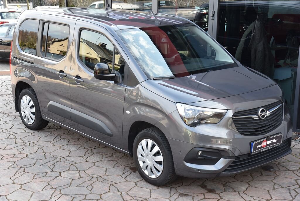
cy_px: 100
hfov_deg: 34.5
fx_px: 484
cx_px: 150
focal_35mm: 58
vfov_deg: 23.4
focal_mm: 58
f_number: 6.3
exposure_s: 1/160
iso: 500
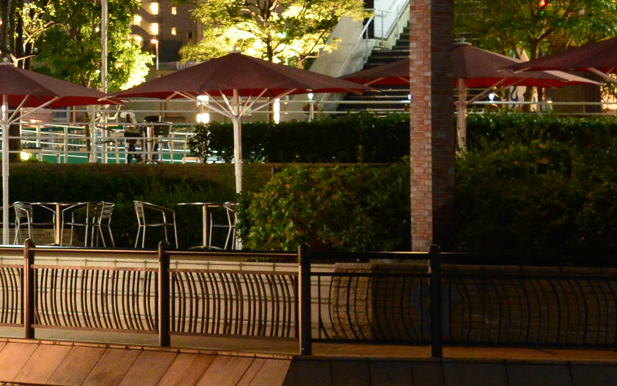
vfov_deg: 5.9
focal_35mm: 223
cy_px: 66
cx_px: -327
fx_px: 3750
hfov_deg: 9.1
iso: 6400
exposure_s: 1/2
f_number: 8
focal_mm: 70
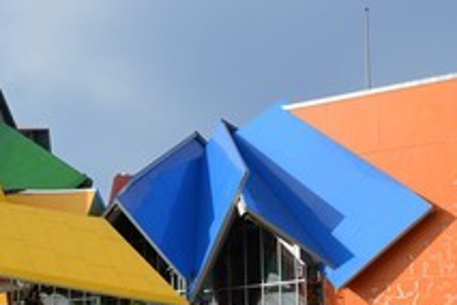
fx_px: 1003
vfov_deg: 17.2
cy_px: 208
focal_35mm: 79
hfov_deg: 25.1
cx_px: 73
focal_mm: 40
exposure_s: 1/320
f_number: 13
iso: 200
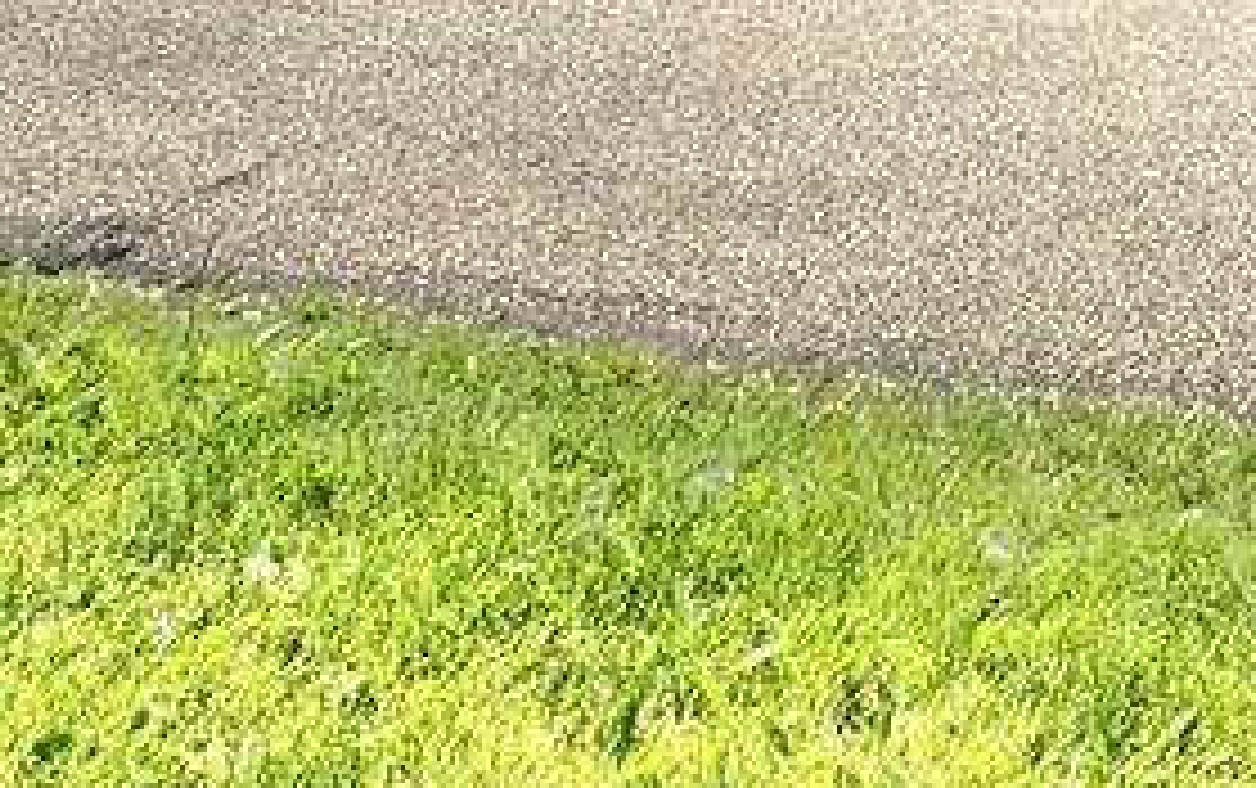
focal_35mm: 68
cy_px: -1117
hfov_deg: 21.6
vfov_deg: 13.7
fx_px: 2330
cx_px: 2161
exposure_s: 1/615
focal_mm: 2.22
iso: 40
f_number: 2.2
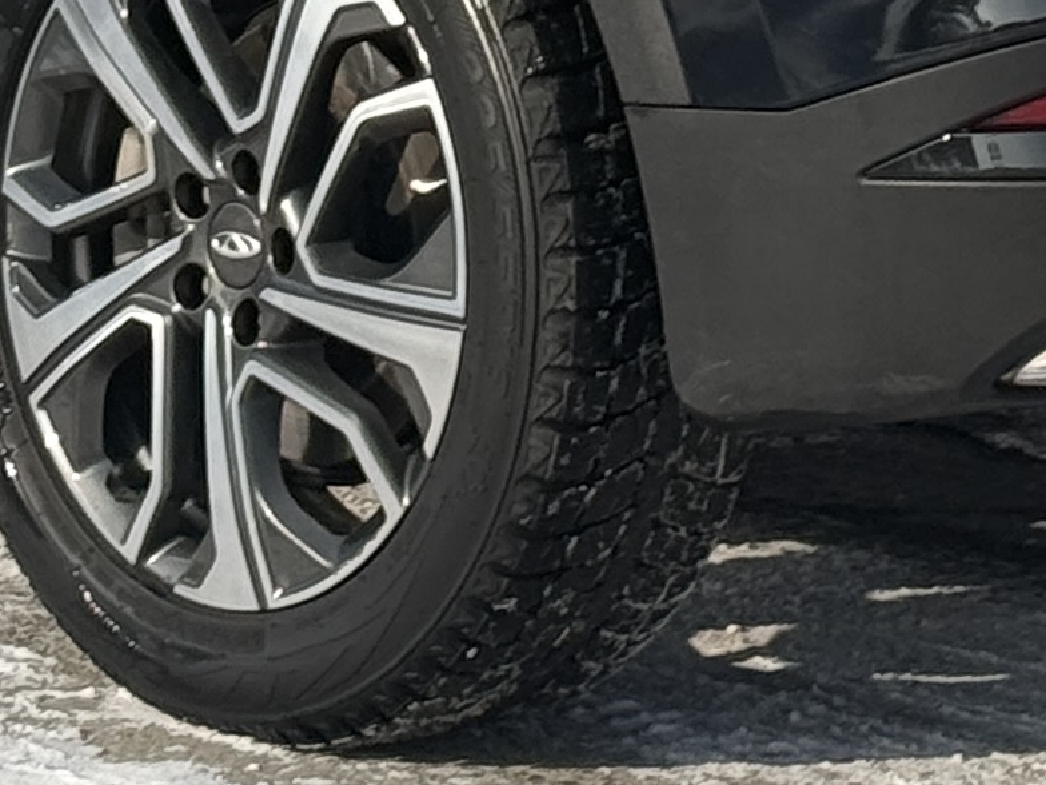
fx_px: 7464
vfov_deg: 5.9
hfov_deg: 8.0
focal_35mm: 247
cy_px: -813
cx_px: 382
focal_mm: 6.76
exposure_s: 1/4098
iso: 100
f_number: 1.78
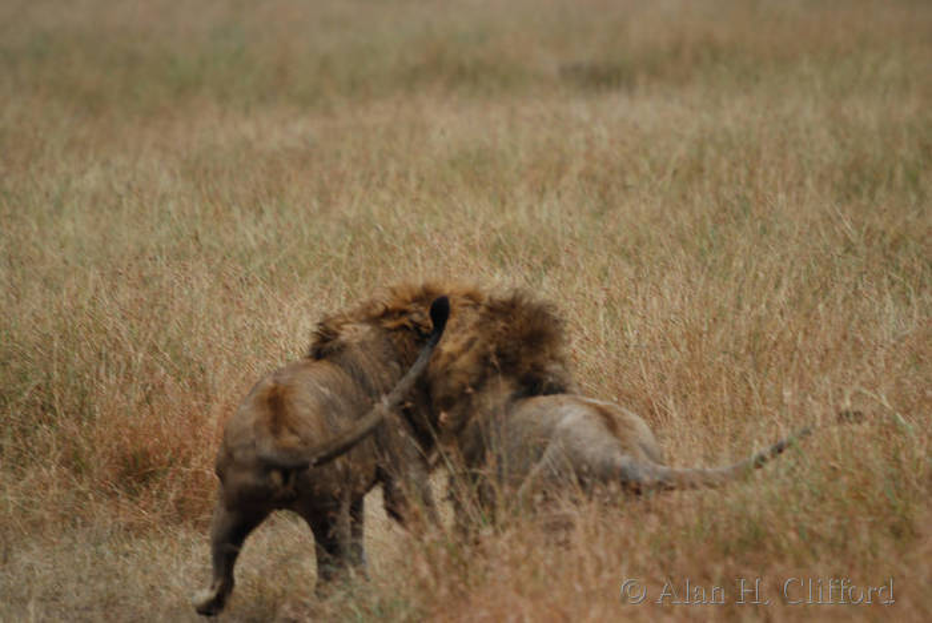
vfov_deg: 2.3
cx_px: 466
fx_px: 15546
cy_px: 312
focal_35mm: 600
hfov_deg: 3.4
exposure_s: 1/400
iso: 280
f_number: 5.6
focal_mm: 400
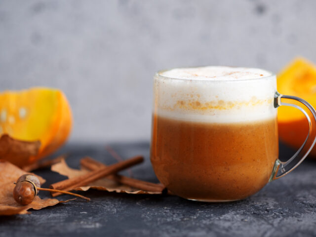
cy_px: 118
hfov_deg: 17.6
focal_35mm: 112
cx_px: 158
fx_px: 1022
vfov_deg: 13.2
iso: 200
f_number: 1.6
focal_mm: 56
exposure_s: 1/500
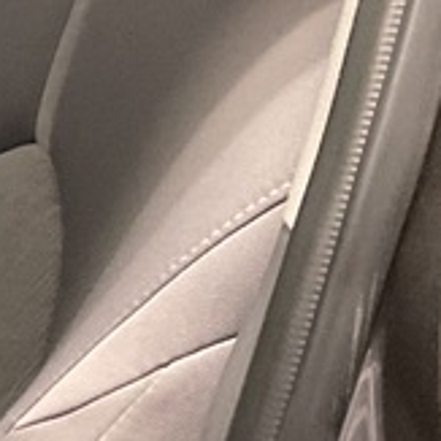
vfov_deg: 11.6
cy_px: 165
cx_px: -730
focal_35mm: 151
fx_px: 2176
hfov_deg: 9.7
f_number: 1.8
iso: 250
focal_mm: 3
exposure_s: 1/33
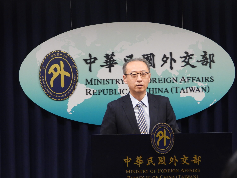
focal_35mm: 200
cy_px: 89
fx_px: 1369
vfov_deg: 7.4
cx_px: 118
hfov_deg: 9.9
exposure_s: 1/50
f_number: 4.5
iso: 400
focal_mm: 35.9
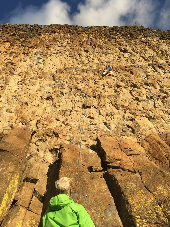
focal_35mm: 29
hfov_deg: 48.2
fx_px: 190
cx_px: 85
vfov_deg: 61.7
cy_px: 114
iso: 25
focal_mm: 4.15
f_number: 2.2
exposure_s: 1/927
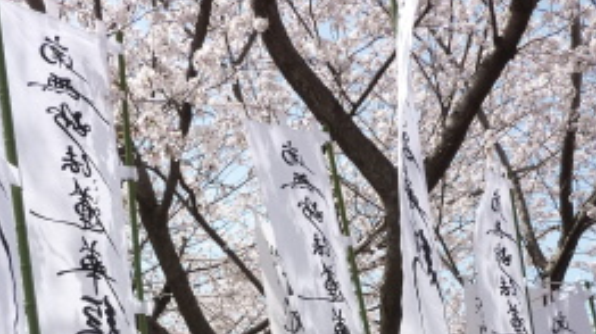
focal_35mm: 52
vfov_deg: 21.3
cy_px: 409
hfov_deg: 39.9
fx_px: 821
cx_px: 315
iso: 125
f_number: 4
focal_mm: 4.1
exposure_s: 1/320
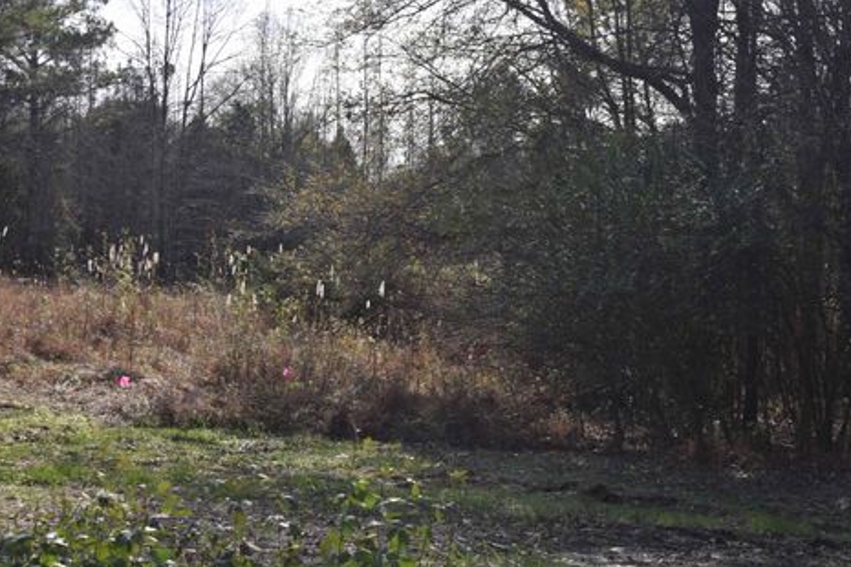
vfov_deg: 18.8
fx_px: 1715
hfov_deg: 27.9
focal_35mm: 73
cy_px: 290
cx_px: 448
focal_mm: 45
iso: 100
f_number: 8
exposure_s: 1/200
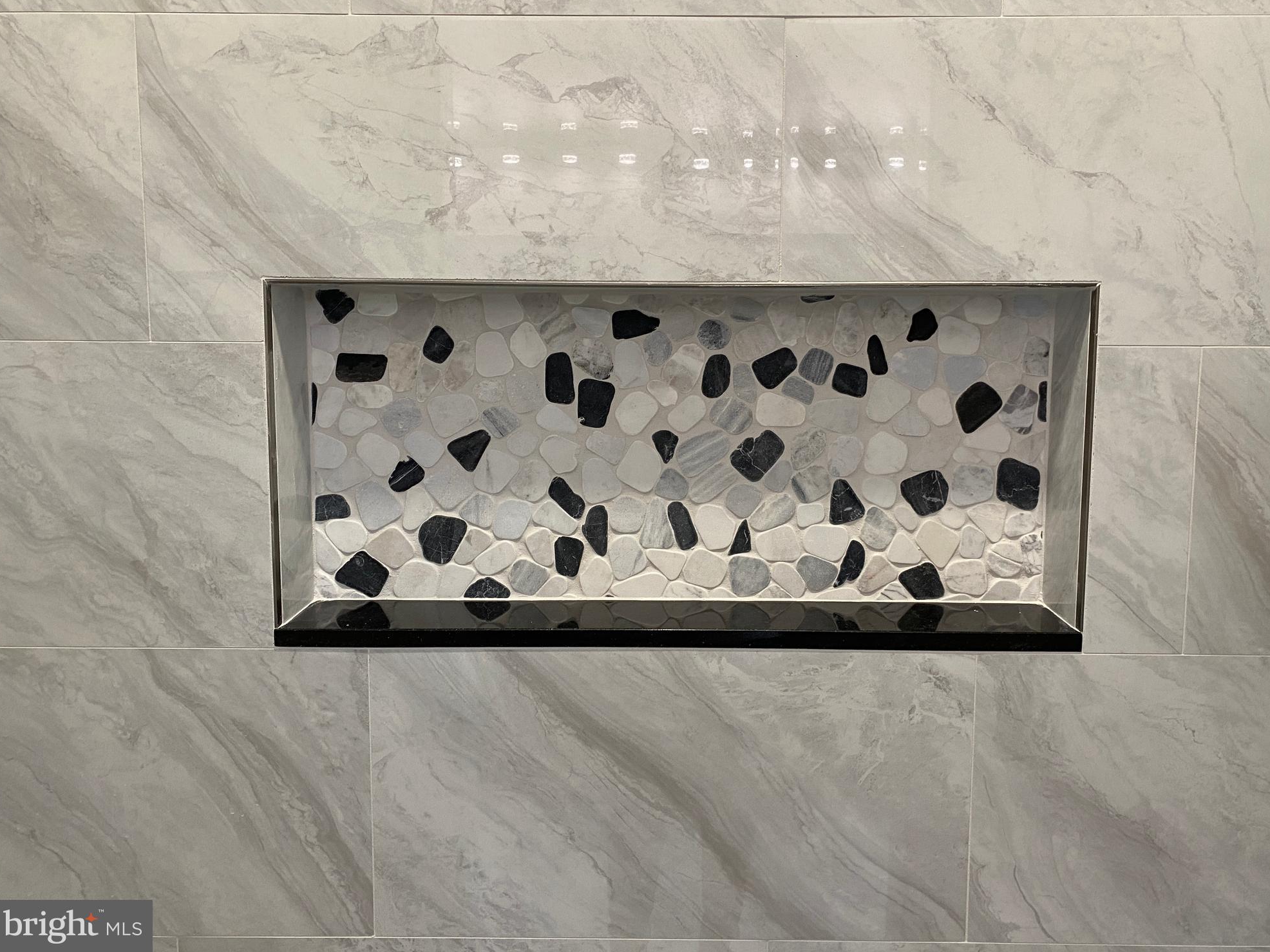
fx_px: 991
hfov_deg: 65.3
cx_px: 651
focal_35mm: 27
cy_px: 458
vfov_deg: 51.3
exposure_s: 1/60
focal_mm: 4.25
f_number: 1.8
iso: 100
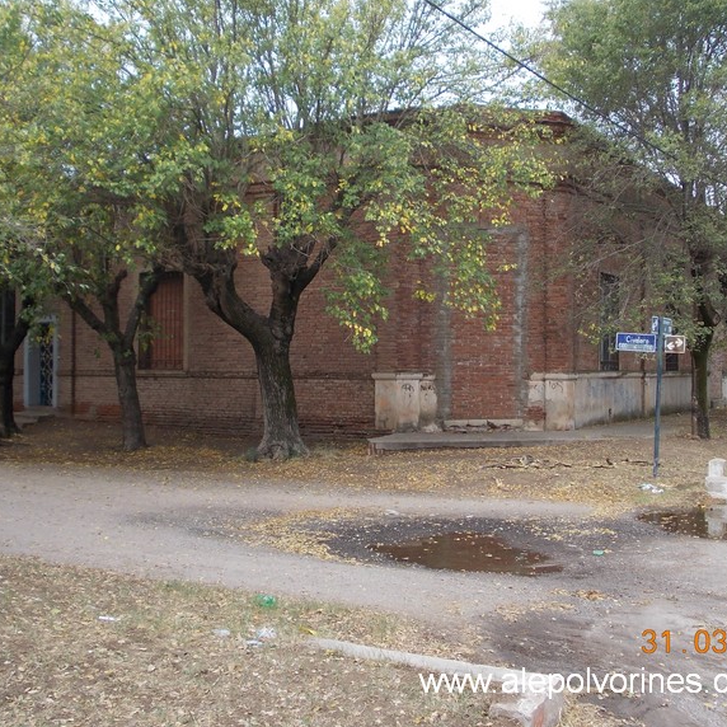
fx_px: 1069
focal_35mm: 45
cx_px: 379
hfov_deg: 37.5
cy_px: 364
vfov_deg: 37.6
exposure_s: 1/200
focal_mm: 5.3
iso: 80
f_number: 3.1
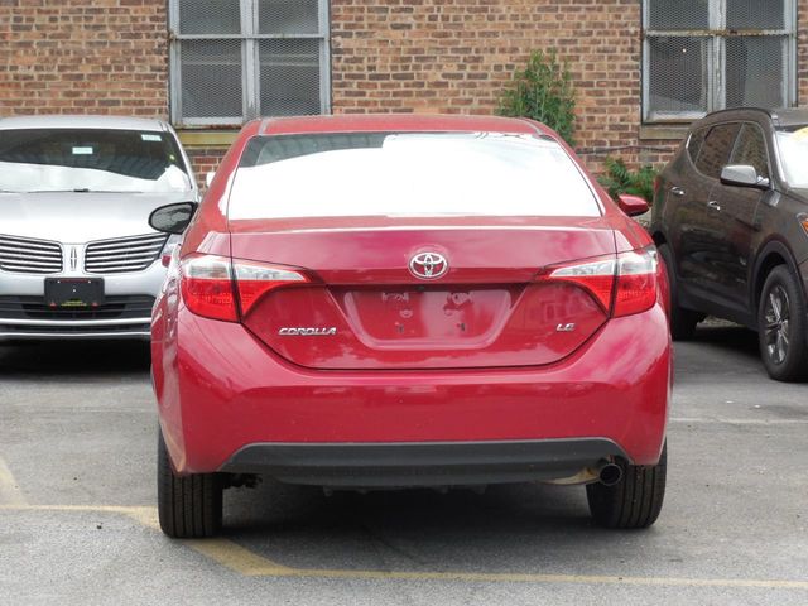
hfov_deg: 25.0
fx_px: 1821
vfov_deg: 18.9
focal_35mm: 78
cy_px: 303
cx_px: 404
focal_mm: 14.1
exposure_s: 1/160
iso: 125
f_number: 4.5
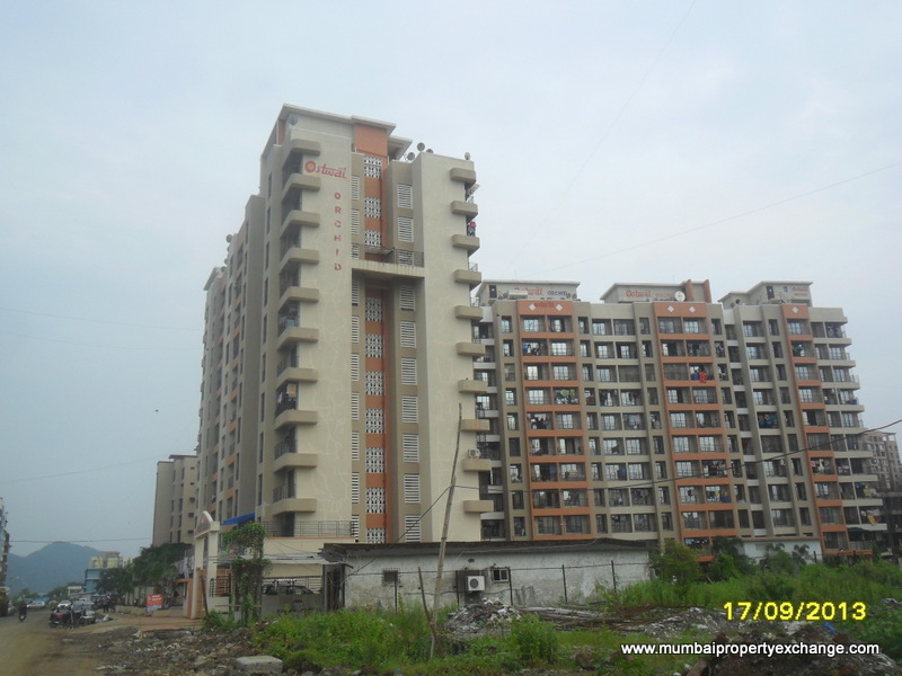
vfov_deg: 44.2
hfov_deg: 56.8
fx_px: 834
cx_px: 451
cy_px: 338
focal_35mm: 32
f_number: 3.7
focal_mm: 5.7
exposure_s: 1/750
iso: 100
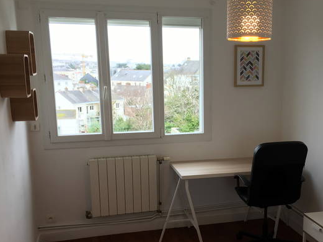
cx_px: 211
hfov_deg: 42.5
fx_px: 410
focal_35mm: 44
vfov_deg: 32.6
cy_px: 155
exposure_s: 1/50
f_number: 2.2
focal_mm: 4.15
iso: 32
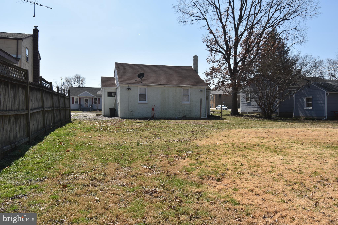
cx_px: 169
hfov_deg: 61.9
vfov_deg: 43.6
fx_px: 282
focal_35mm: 30
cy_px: 112
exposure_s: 1/250
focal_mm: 20
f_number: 8
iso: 100
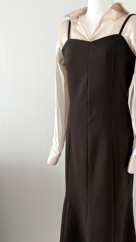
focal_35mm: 38
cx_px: 106
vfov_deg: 52.5
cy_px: 143
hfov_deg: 30.5
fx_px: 244
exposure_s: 1/60
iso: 160
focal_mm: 5.96
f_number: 1.6
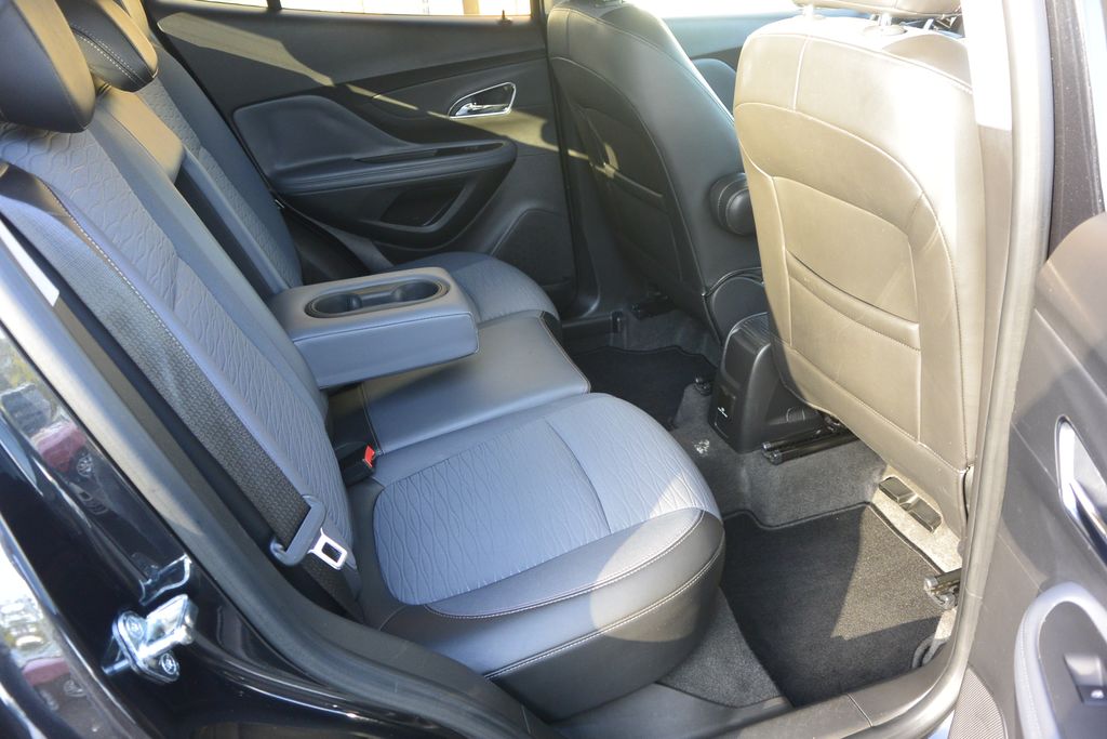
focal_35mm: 27
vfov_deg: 47.9
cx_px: 554
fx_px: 830
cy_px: 370
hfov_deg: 67.4
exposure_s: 1/40
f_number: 3.5
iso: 200
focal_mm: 10
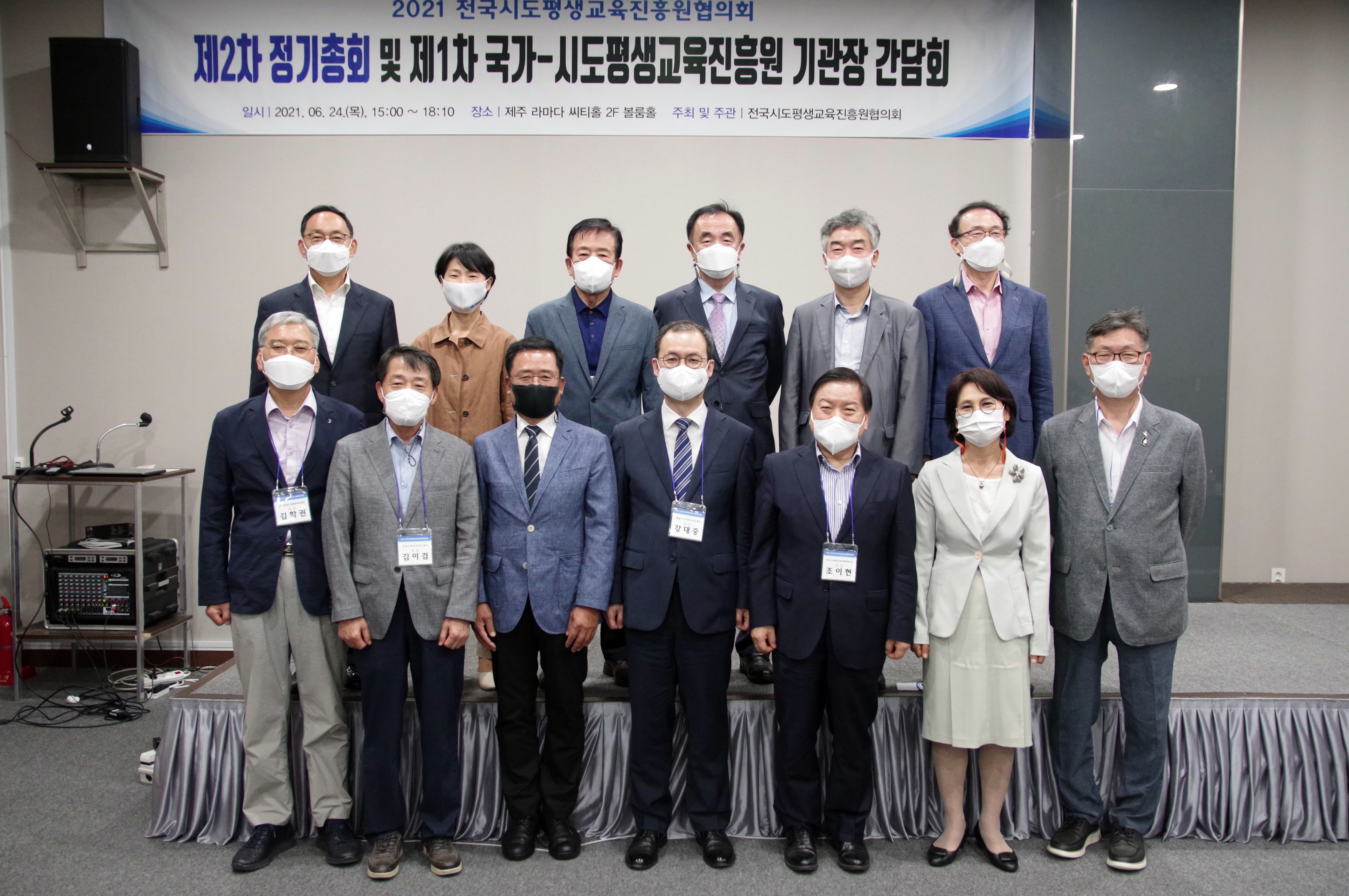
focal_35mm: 33
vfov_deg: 39.9
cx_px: 674
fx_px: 1235
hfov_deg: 57.3
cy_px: 448
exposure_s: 1/100
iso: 3200
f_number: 3.5
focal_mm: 22
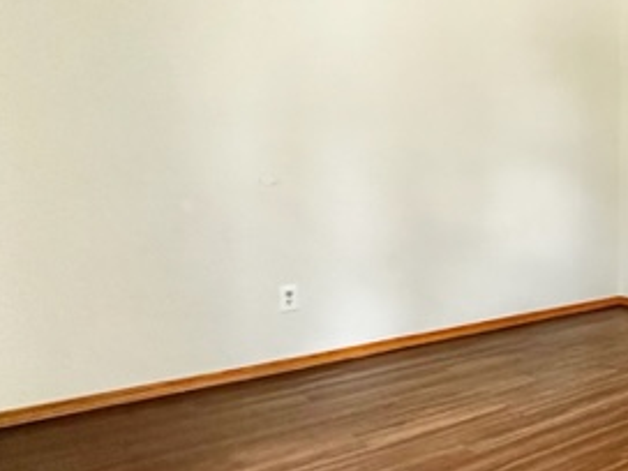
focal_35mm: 33
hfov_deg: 47.3
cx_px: 610
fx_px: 599
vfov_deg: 42.7
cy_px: 185
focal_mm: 2.22
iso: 640
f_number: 2.2
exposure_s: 1/60
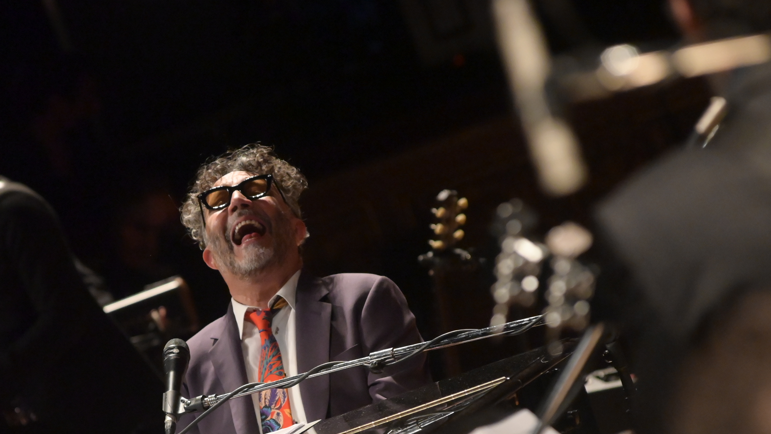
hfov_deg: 6.4
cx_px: 285
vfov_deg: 3.6
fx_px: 6930
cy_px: 377
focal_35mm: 339
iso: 6400
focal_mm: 200
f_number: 4.5
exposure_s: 1/250
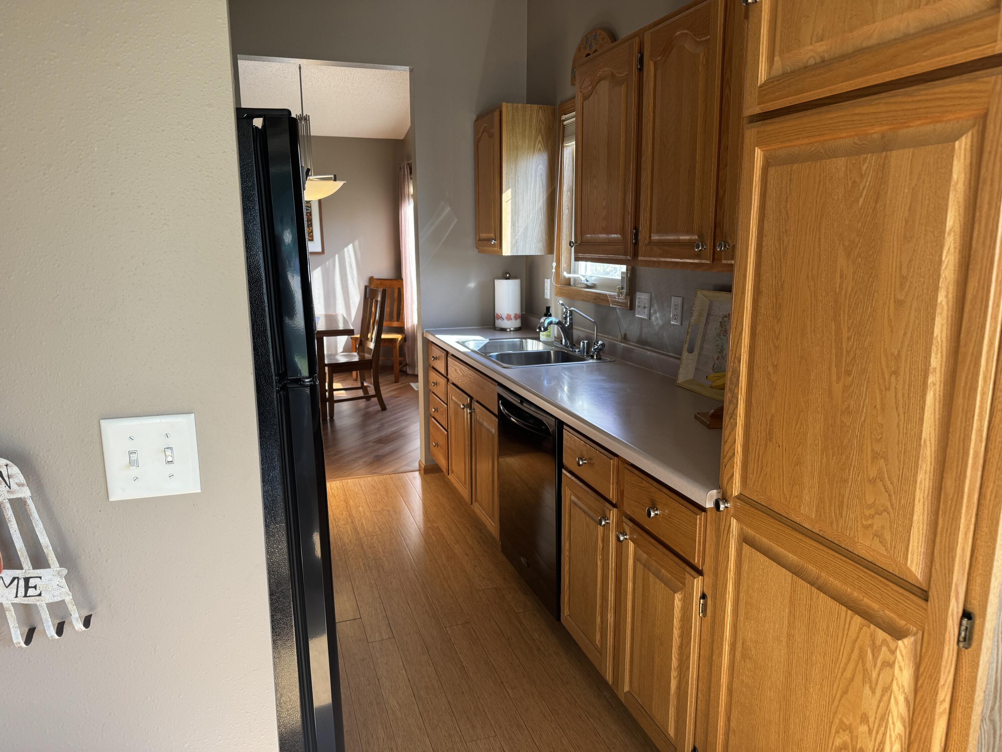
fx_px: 695
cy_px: 376
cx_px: 501
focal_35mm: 24
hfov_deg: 71.6
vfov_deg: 56.8
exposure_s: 1/121
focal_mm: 6.76
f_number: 1.78
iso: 100
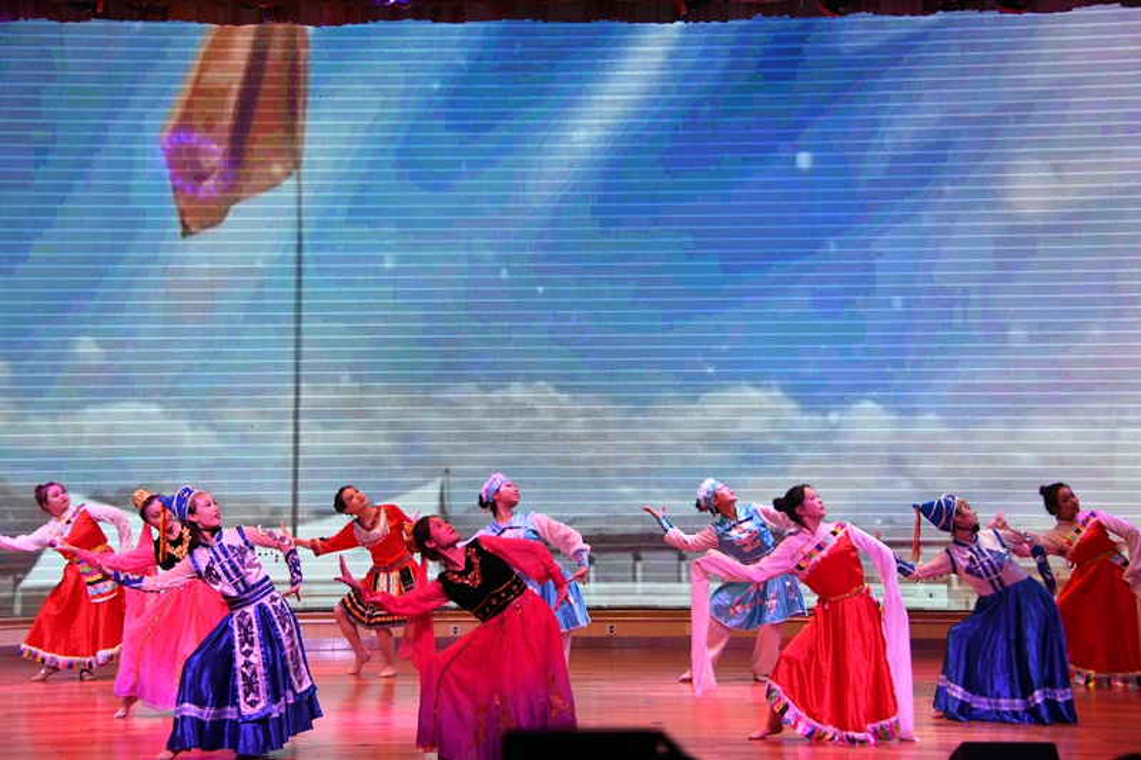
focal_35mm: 72
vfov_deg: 18.9
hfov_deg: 28.1
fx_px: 2281
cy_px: 380
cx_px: 570
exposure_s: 1/320
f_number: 5
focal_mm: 72
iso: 1600
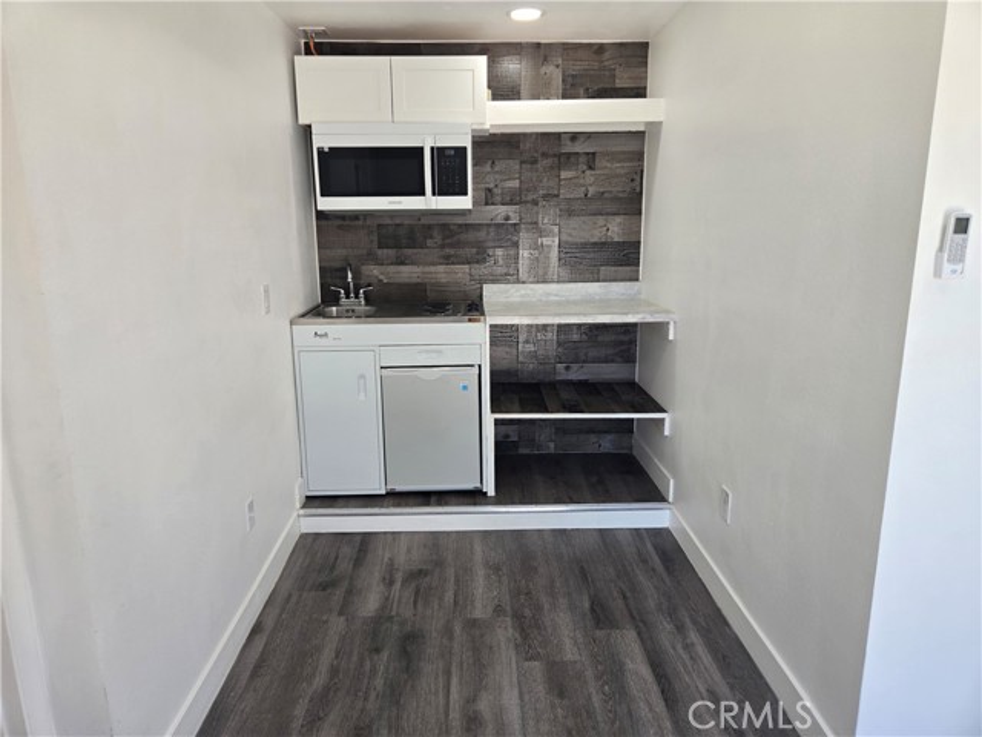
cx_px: 491
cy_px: 368
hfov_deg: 73.9
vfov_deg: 58.9
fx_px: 652
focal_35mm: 23
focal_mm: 5.4
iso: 40
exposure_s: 1/120
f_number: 1.8
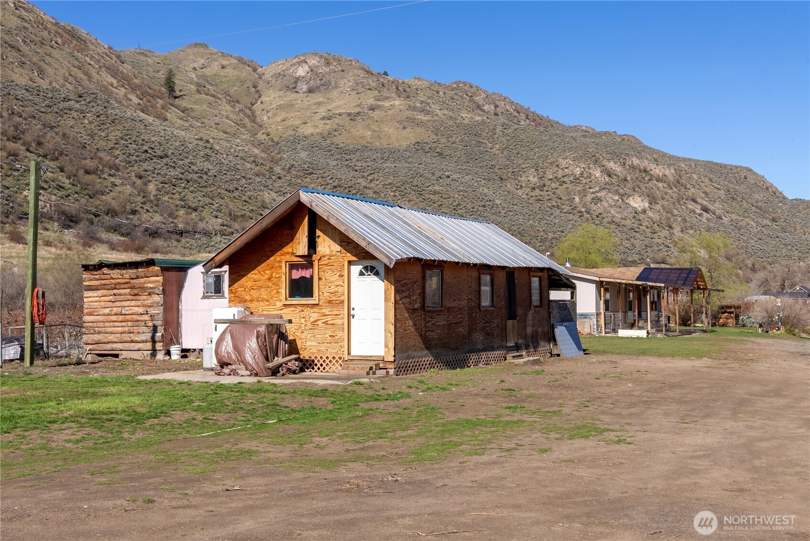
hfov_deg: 46.4
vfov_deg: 31.9
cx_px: 405
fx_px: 945
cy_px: 270
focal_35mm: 42
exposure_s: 1/8000
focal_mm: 42
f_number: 13
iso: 40
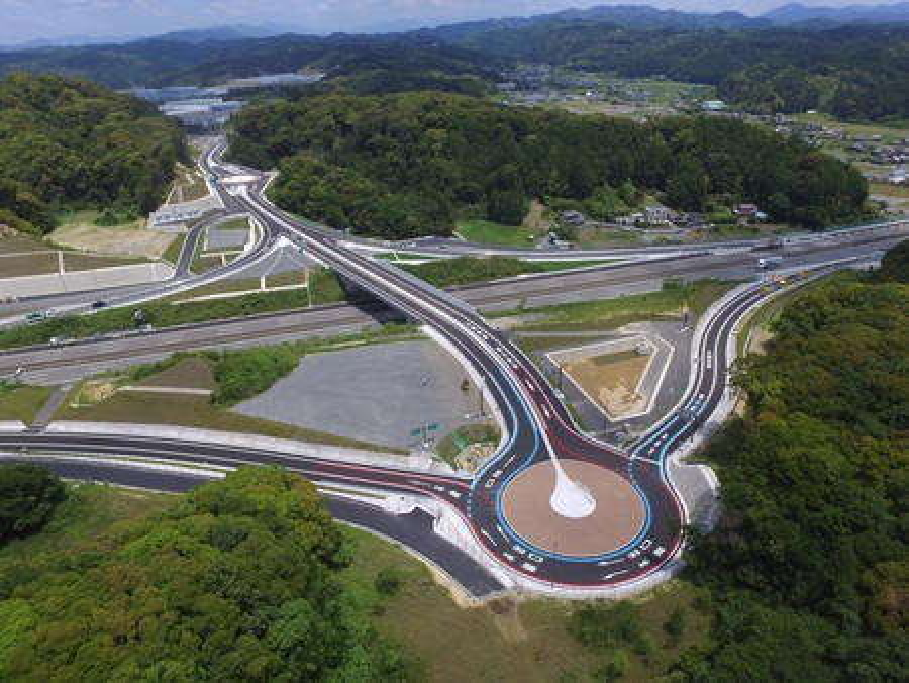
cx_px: 454
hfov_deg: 81.7
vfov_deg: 66.0
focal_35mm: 20
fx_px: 525
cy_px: 342
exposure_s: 1/1715
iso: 100
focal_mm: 3.61
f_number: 2.8
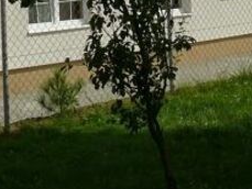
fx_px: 991
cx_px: 220
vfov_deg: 10.3
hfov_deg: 14.4
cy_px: -149
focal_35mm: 136
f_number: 8
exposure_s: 1/400
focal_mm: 7.4
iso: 100
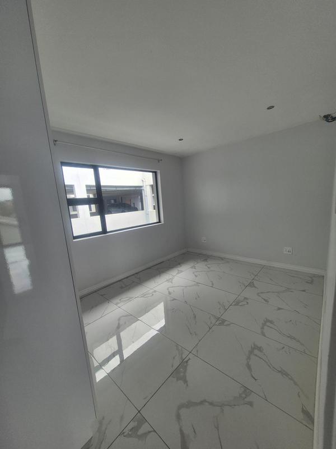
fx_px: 168
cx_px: 168
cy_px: 224
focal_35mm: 13
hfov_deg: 89.9
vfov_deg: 106.2
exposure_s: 1/122
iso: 50
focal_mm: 1.74
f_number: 2.2
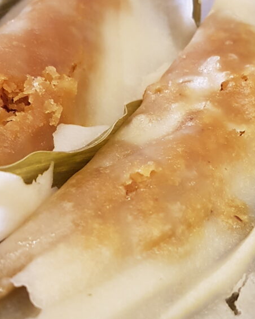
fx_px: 434
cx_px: 181
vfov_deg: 40.0
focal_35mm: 46
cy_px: 204
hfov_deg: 32.3
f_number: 1.7
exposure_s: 1/33
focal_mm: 4.2
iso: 160
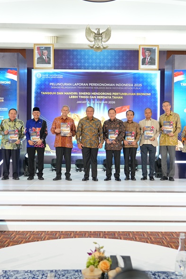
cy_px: 139
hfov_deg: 30.5
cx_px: 96
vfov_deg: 44.5
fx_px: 341
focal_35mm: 44
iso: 1600
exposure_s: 1/125
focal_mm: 29
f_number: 4
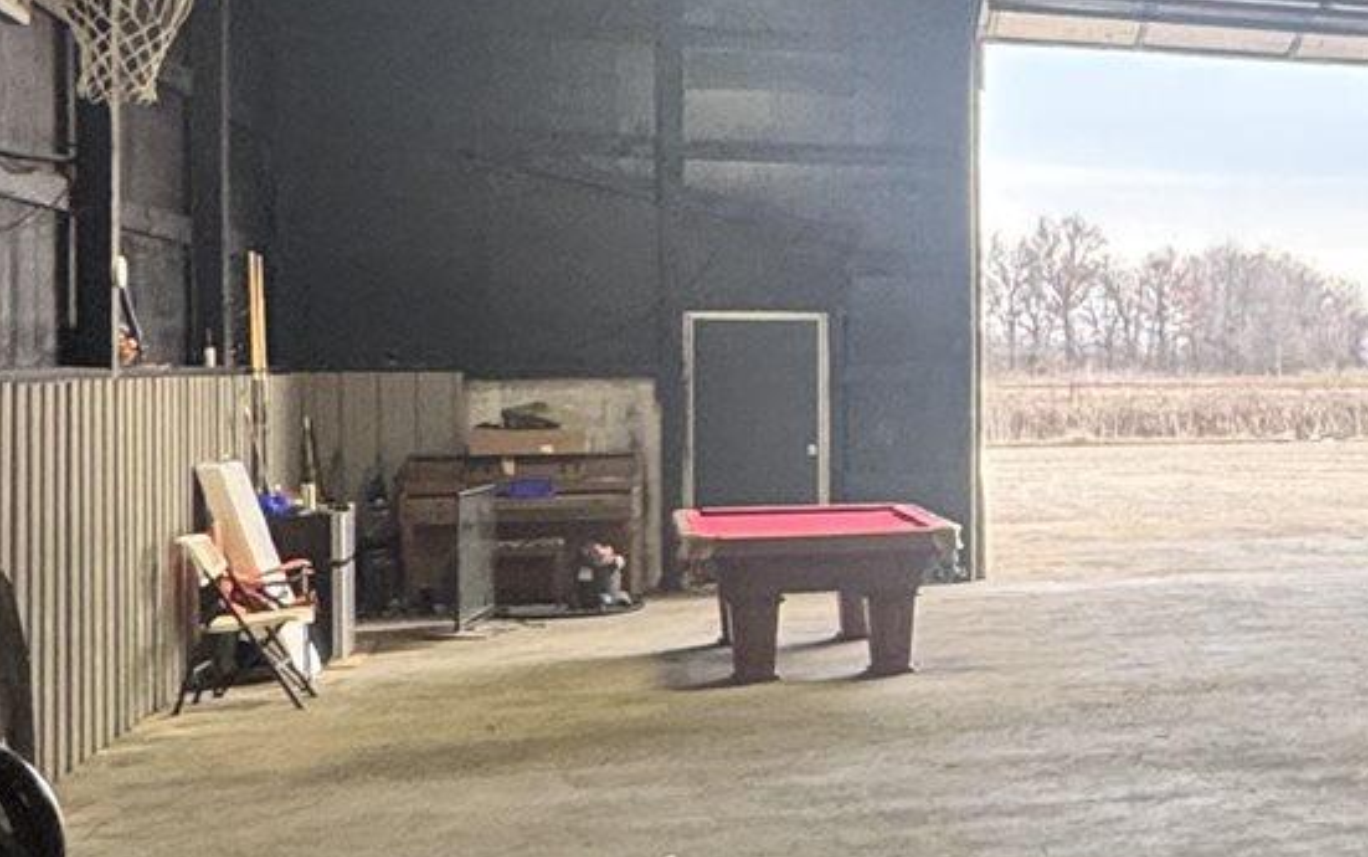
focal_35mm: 62
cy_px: 368
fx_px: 2313
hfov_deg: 27.5
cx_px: 1780
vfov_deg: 21.0
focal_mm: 2.22
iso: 200
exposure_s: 1/60
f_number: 2.2
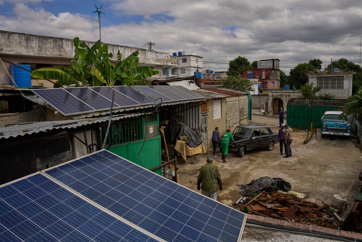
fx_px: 241
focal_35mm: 24
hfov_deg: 73.7
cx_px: 181
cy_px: 121
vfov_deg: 53.1
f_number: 5.6
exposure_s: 1/800
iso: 100
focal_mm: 24
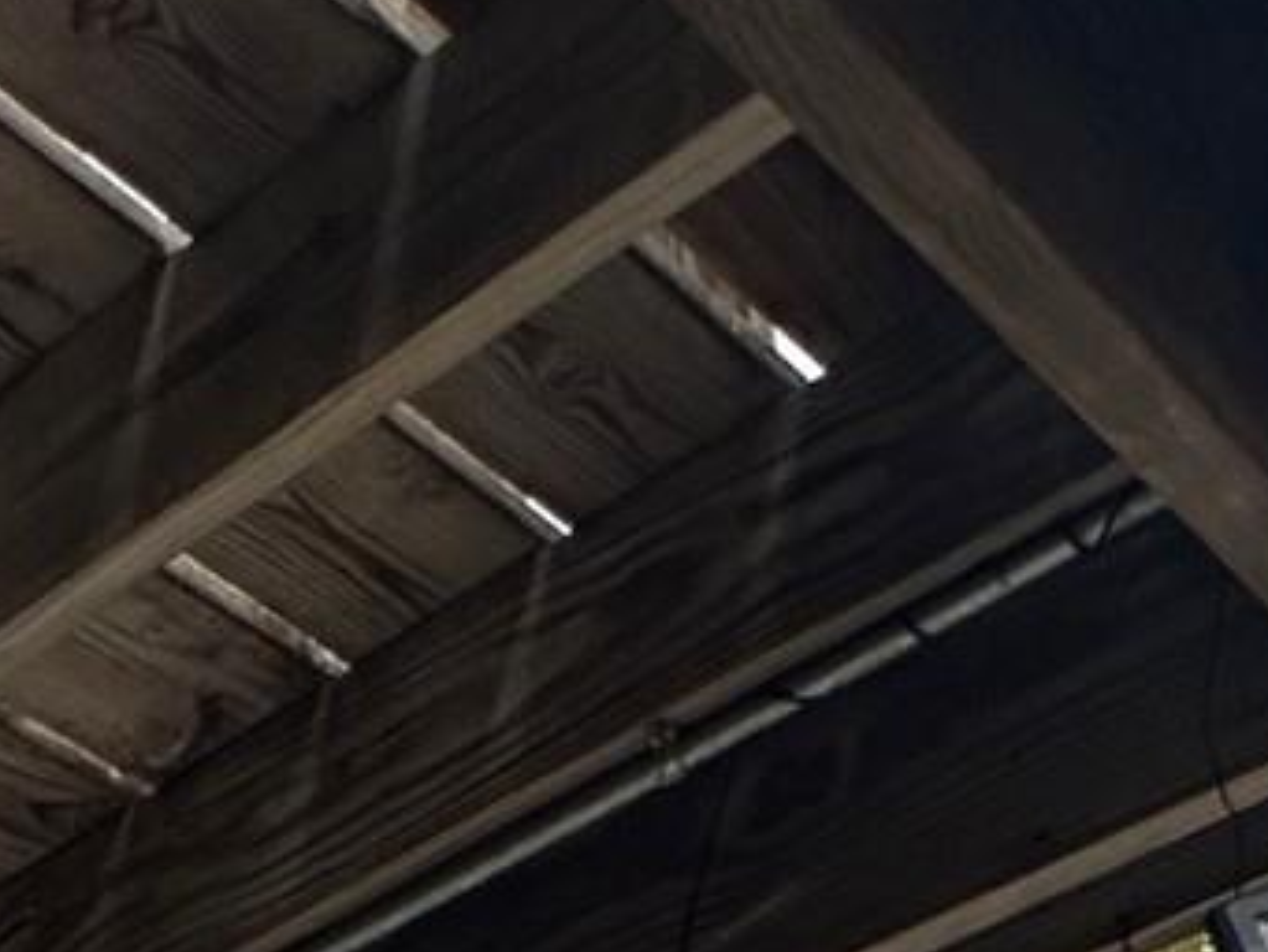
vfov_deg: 11.6
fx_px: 3078
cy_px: 2711
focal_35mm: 84
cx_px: -937
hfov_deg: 18.7
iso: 40
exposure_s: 1/463
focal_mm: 2.22
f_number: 2.2
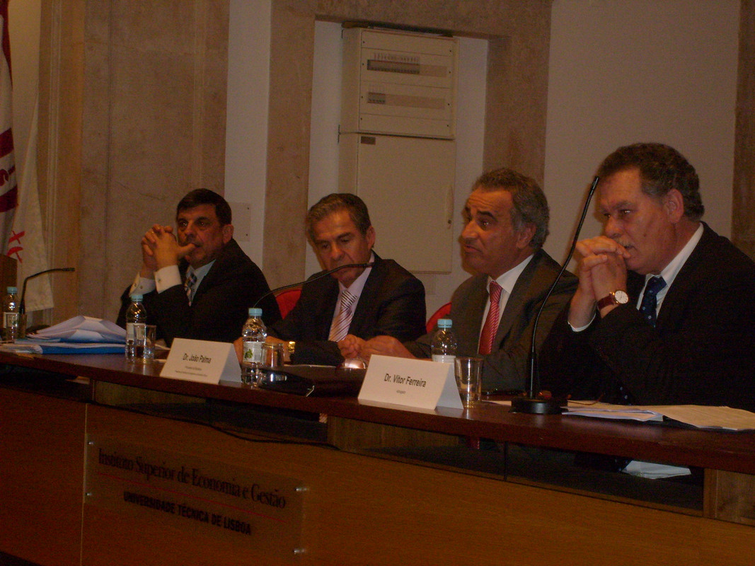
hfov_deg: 21.3
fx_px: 2006
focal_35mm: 92
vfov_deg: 16.1
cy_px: 283
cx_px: 378
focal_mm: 15.5
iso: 200
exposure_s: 1/90
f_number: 4.6
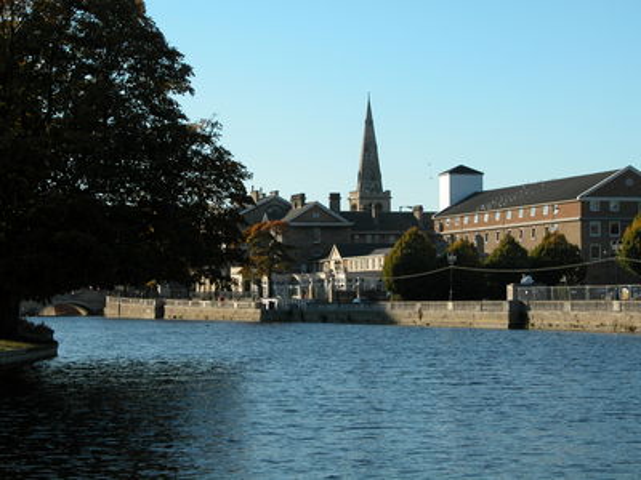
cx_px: 320
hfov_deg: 19.6
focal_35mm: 100
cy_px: 240
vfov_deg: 14.8
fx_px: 1852
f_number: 5.1
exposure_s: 1/452
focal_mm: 25.4
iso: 100
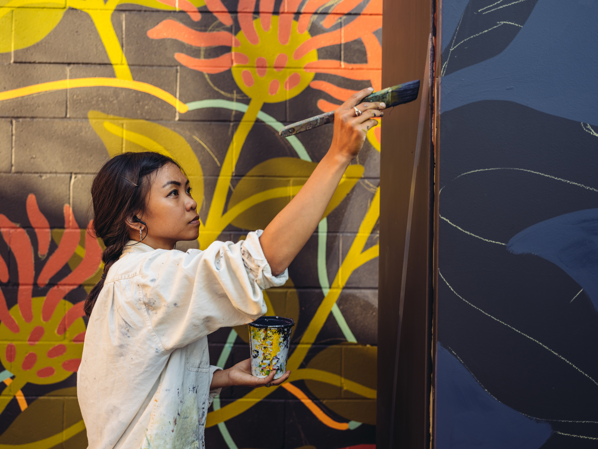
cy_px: 224
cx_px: 299
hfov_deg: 51.4
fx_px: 622
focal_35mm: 36
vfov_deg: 39.7
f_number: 3.6
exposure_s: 1/180
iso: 400
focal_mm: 45
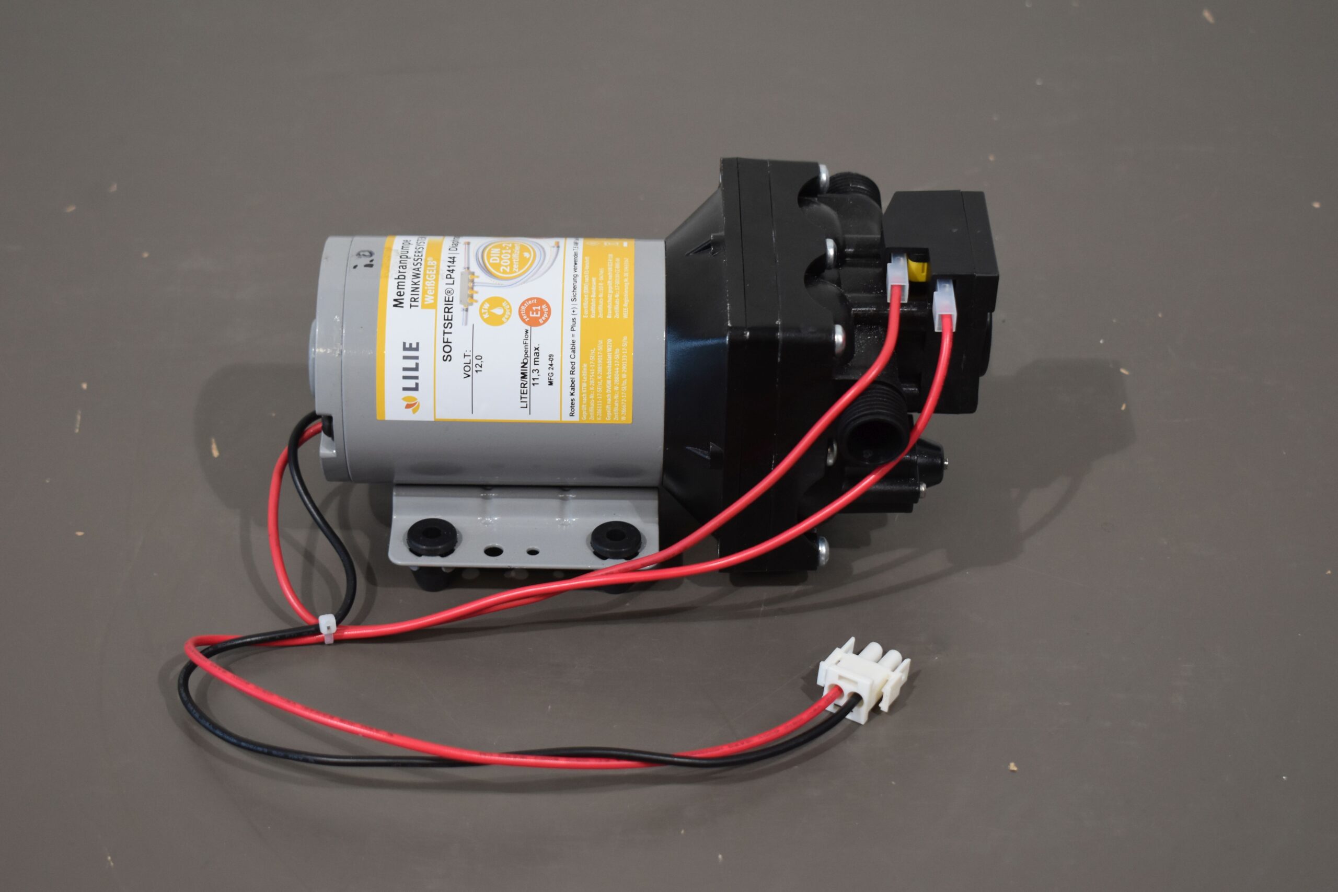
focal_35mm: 69
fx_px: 2564
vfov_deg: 19.7
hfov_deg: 29.2
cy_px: 446
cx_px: 669
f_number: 5.3
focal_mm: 46
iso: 800
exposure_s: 1/160
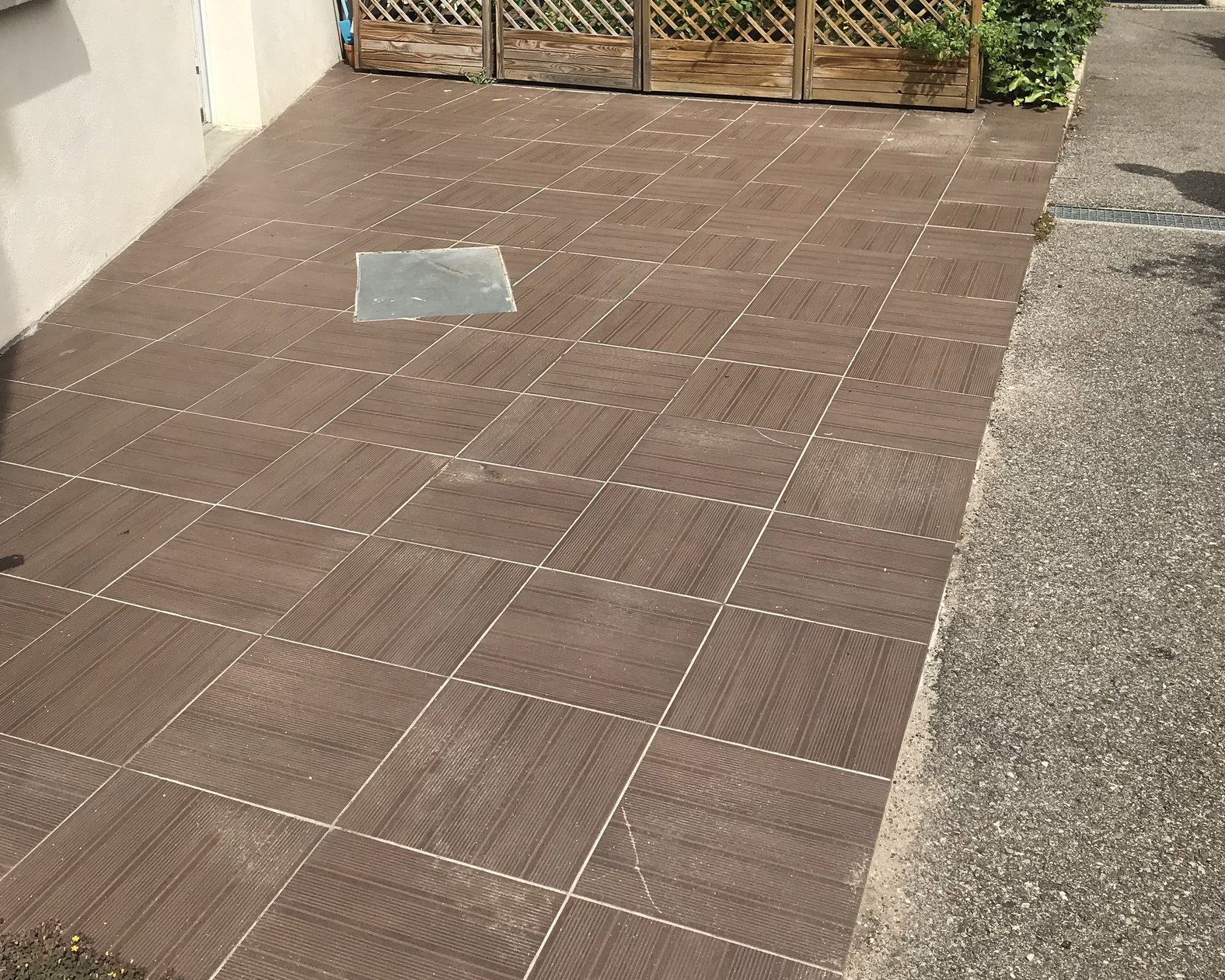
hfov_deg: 49.1
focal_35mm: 37
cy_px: 229
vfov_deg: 38.9
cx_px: 608
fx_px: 1342
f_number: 1.8
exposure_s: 1/2227
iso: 20
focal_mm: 3.99
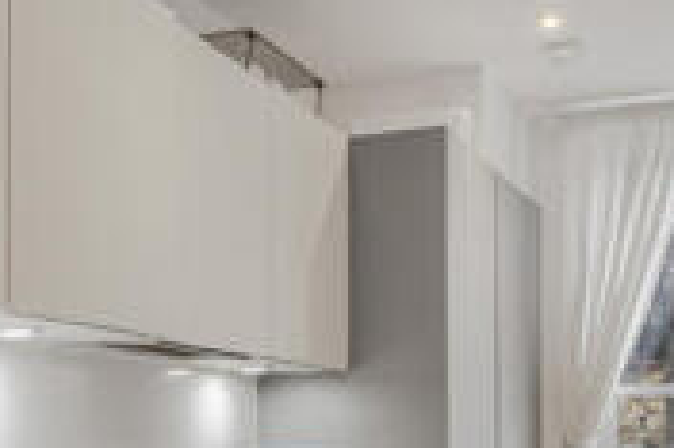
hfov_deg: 29.7
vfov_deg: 19.5
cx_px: 226
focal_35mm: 67
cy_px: 465
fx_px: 1260
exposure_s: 1/10
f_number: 8
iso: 640
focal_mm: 18.1
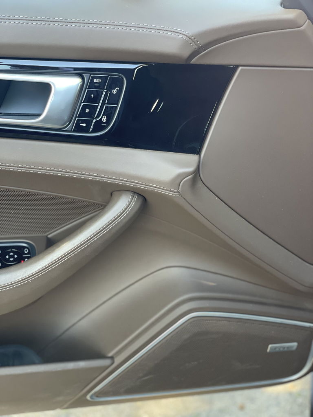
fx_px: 627
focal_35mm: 52
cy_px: 208
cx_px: 156
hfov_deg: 28.0
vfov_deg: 36.8
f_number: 2
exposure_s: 1/122
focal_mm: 6
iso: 200
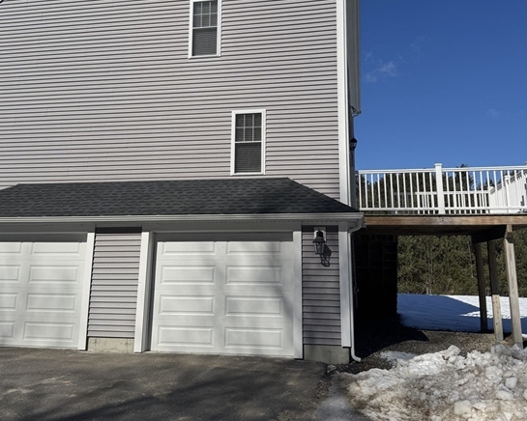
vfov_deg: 44.2
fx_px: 515
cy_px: 157
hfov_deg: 54.2
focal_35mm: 33
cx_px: 257
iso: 80
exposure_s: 1/12346
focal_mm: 6.76
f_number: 1.78
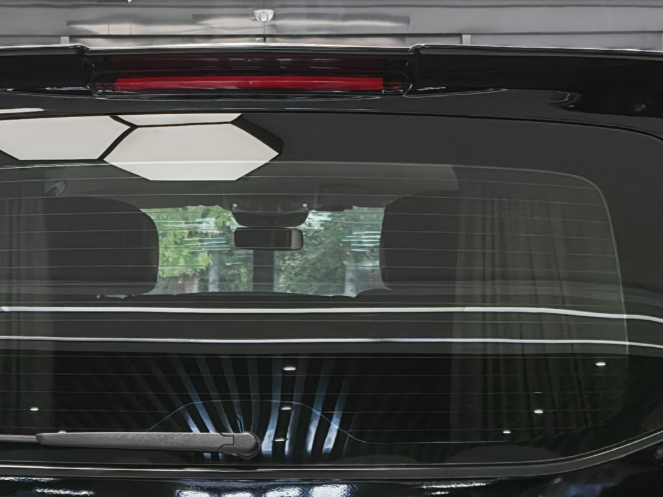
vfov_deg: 10.5
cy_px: 592
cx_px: 229
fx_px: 2663
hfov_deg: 14.2
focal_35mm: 139
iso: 200
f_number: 1.9
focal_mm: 6.12
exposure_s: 1/100
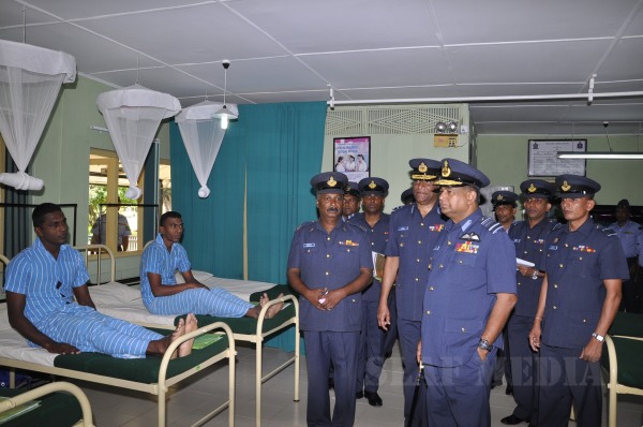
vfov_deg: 47.8
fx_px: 481
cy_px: 214
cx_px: 322
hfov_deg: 67.5
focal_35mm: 27
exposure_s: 1/100
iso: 500
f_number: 7.1
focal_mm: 18
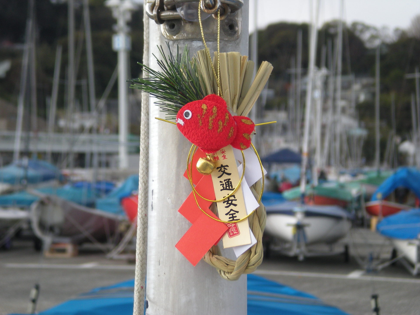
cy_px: 159
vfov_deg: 12.9
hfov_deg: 17.1
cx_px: 209
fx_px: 1395
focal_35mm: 115
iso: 100
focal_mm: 18.9
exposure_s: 1/133
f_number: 5.9
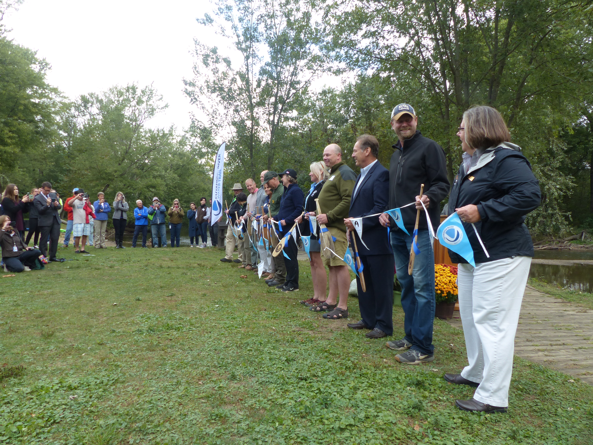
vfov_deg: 54.9
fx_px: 428
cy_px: 222
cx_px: 296
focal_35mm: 25
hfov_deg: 69.4
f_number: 4
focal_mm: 4.5
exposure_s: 1/125
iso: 100
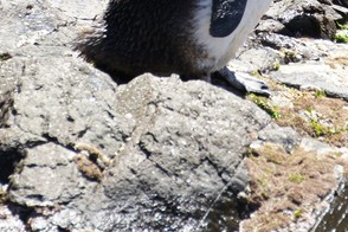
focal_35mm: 1160
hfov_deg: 1.8
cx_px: 187
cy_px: -170
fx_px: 11212
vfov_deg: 1.2
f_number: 6.3
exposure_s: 1/400
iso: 320
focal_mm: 210
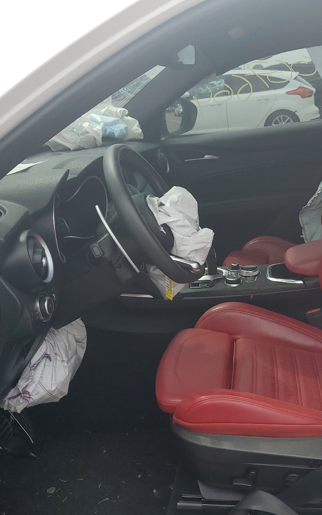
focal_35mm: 37
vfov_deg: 52.7
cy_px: 258
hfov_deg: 34.1
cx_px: 220
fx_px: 520
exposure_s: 1/1429
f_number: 1.5
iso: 50
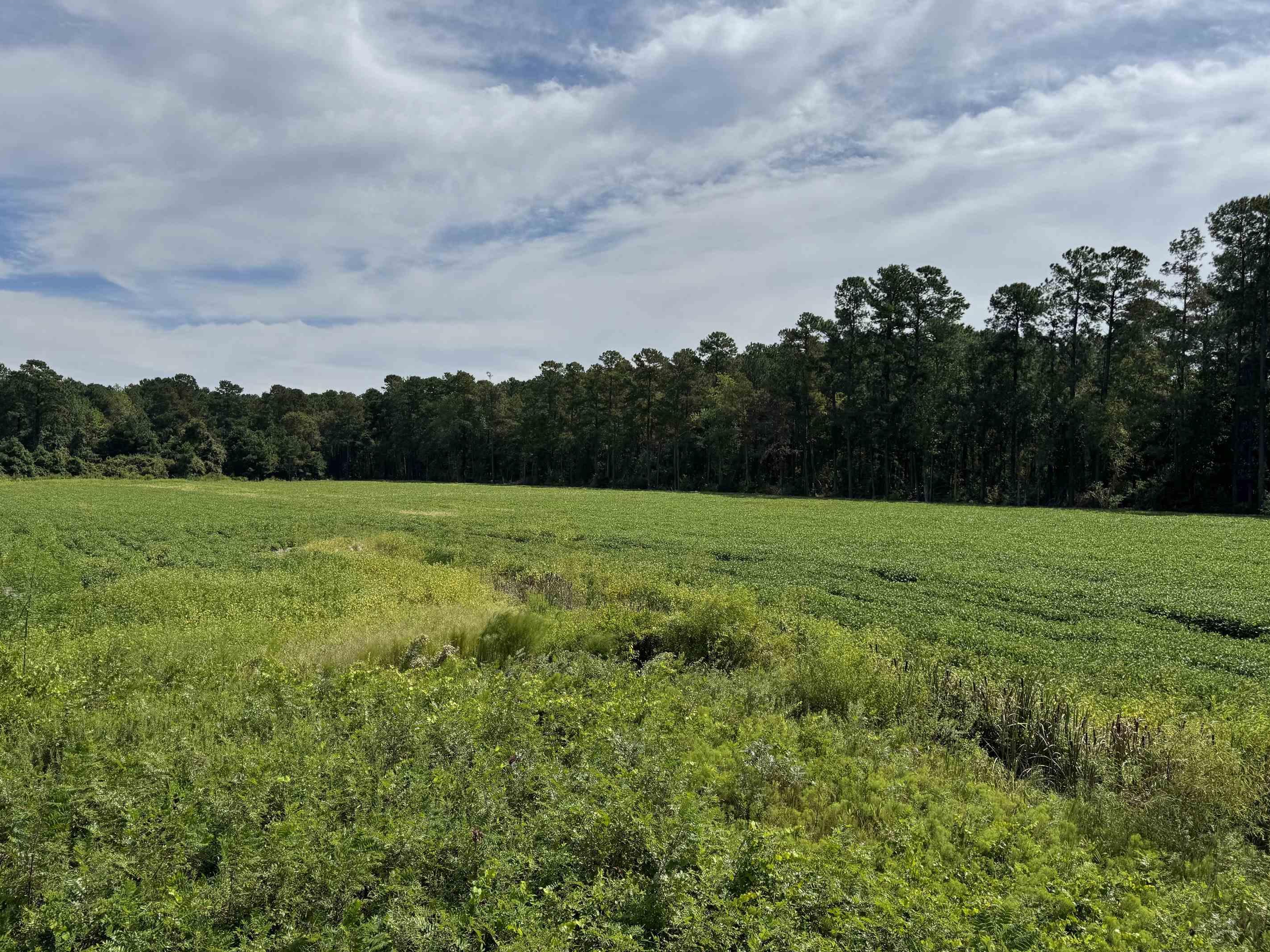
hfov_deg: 67.2
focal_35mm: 26
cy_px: 473
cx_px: 587
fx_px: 954
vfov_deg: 53.1
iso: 80
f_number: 1.78
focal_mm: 6.76
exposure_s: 1/7937
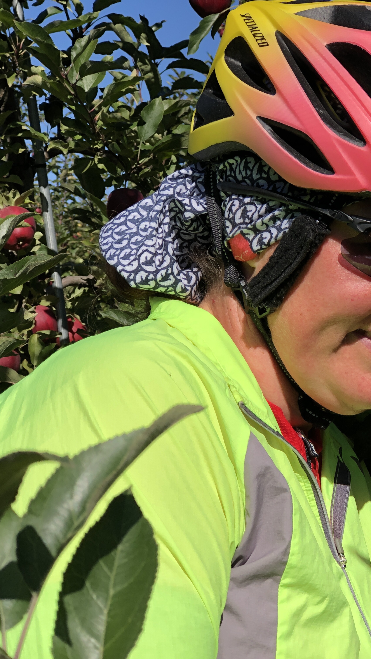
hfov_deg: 14.3
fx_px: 1452
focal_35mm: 83
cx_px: 388
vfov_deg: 25.6
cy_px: 329
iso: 20
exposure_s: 1/762
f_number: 2.8
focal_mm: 6.6
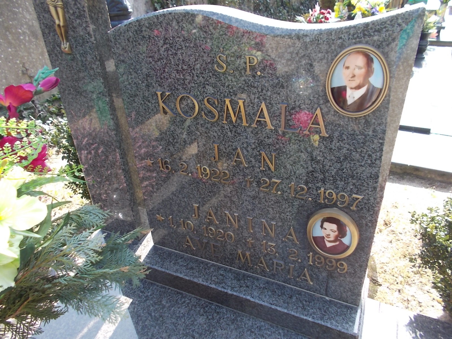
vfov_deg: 53.1
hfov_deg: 67.3
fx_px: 339
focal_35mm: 26
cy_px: 170
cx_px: 226
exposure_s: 1/125
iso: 80
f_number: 3.2
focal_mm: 4.6
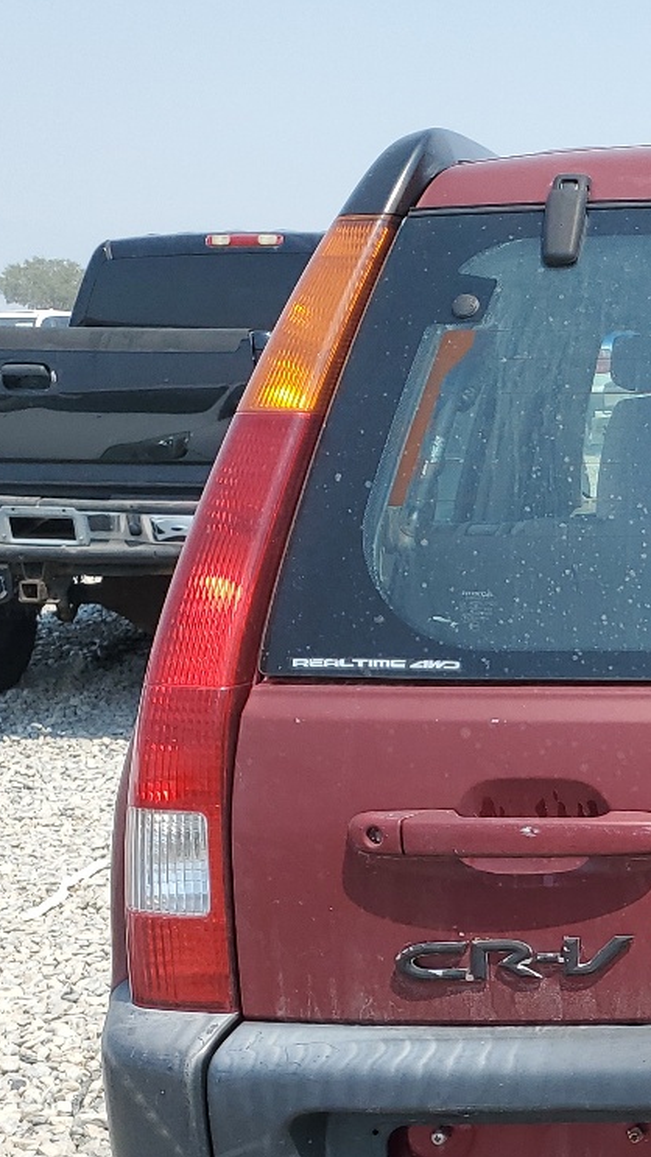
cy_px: 880
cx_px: 1025
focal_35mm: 61
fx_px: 1872
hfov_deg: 17.4
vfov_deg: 33.6
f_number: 1.5
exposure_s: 1/2500
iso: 50
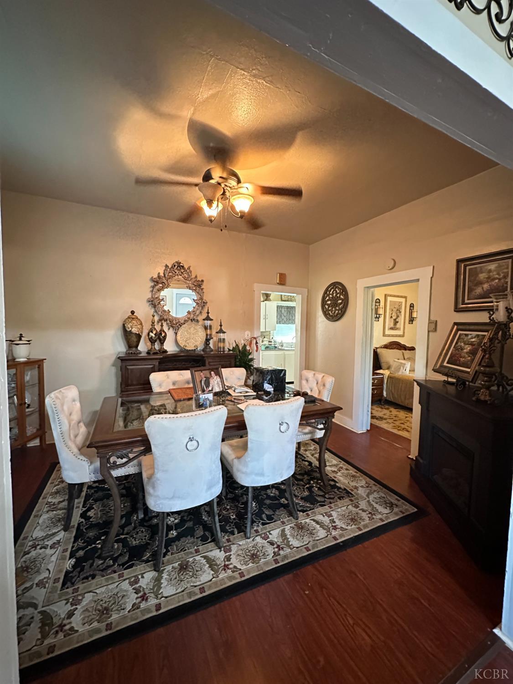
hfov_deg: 85.7
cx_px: 256
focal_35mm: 14
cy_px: 342
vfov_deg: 102.1
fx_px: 277
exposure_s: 1/30
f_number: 2.2
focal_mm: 2.22
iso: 1250
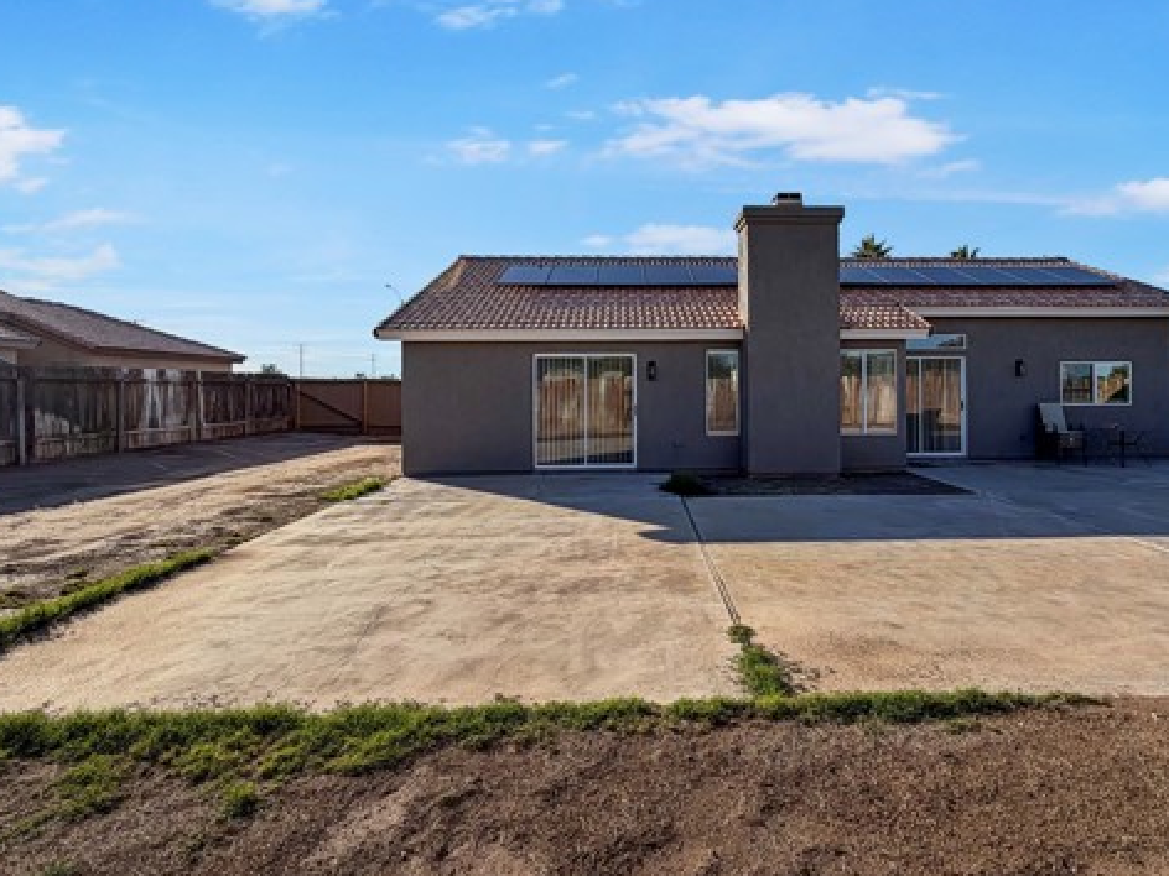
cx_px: 679
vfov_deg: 68.3
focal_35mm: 19
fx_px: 642
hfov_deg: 84.0
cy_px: 369
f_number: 2.2
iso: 20
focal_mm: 2.22
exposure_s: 1/1050
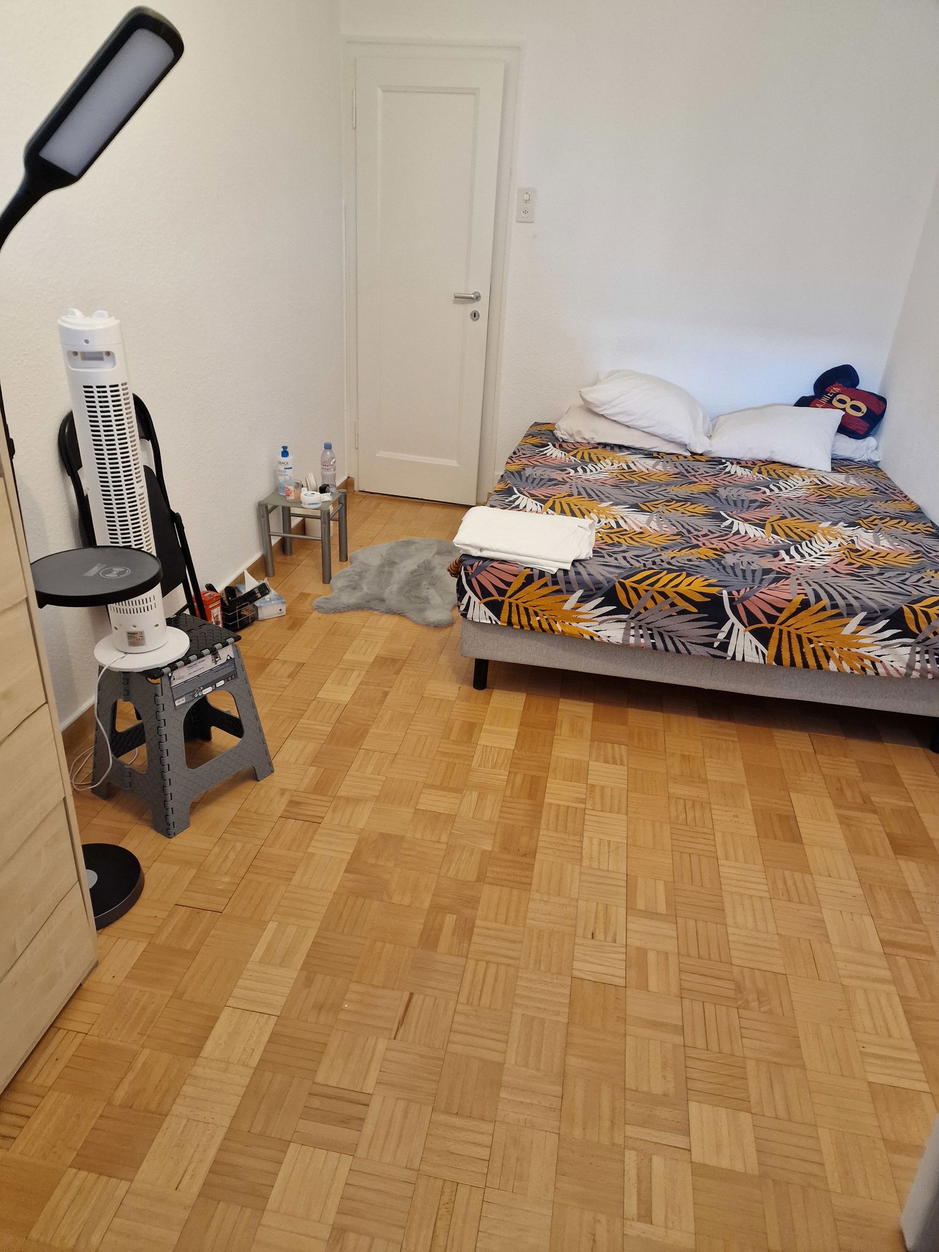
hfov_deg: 58.9
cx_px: 470
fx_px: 832
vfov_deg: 73.9
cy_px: 626
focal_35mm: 23
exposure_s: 1/100
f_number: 1.8
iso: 800
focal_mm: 6.4
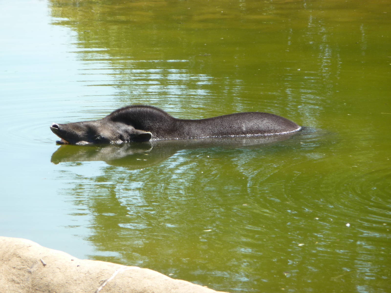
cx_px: 196
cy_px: 146
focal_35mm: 280
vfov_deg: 5.3
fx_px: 3163
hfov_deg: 7.1
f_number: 4.9
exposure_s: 1/200
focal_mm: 47
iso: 100
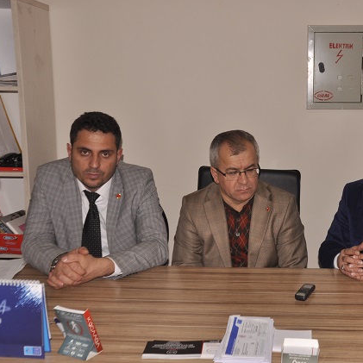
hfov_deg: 34.4
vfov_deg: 34.9
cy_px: 183
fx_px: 577
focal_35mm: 49
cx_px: 255
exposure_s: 1/125
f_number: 6.3
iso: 640
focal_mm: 25
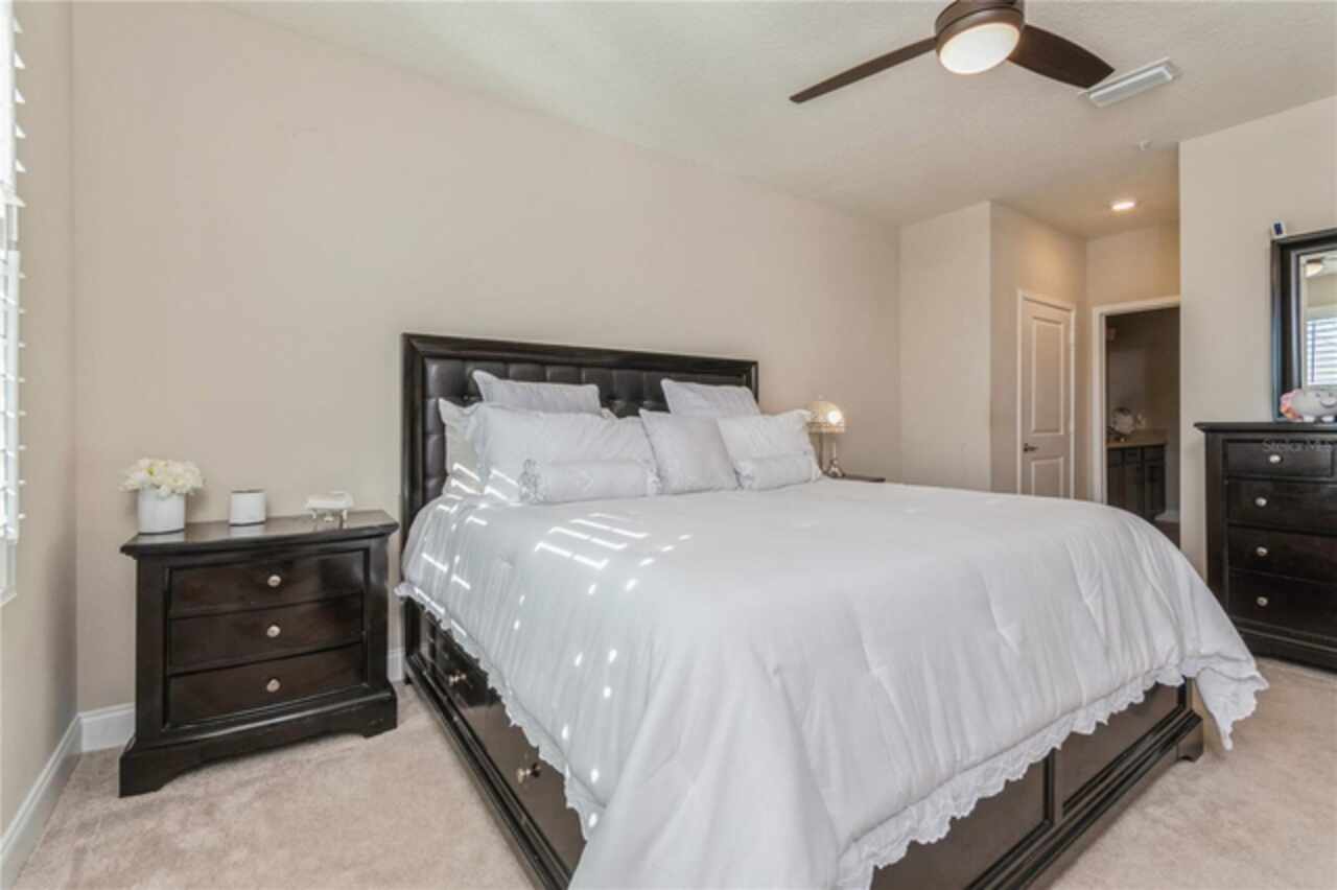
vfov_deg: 77.3
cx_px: 668
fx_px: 557
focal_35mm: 15
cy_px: 445
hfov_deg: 100.4
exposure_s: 1/125
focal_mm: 10
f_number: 8
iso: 400
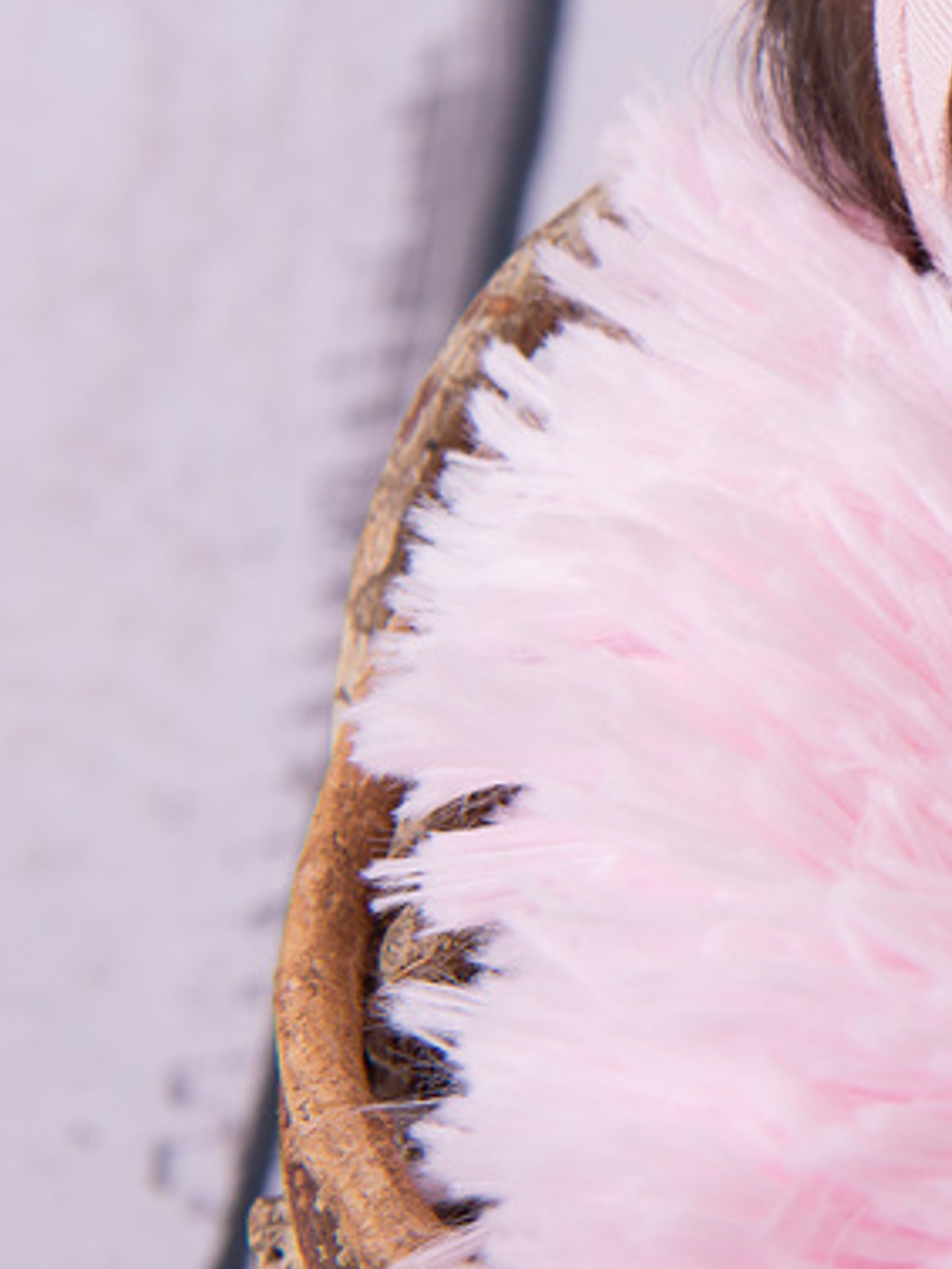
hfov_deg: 8.8
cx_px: 1948
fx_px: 5827
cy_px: 278
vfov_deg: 12.4
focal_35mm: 159
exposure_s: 1/160
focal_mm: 52
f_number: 7.1
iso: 200
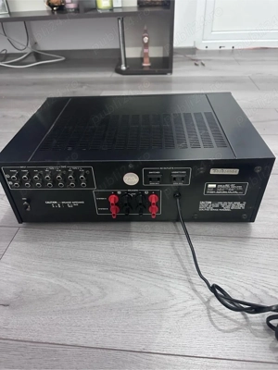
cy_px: 185
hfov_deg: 56.8
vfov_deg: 71.6
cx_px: 139
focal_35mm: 24
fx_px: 257
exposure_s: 1/33
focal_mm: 6.86
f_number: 1.78
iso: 800
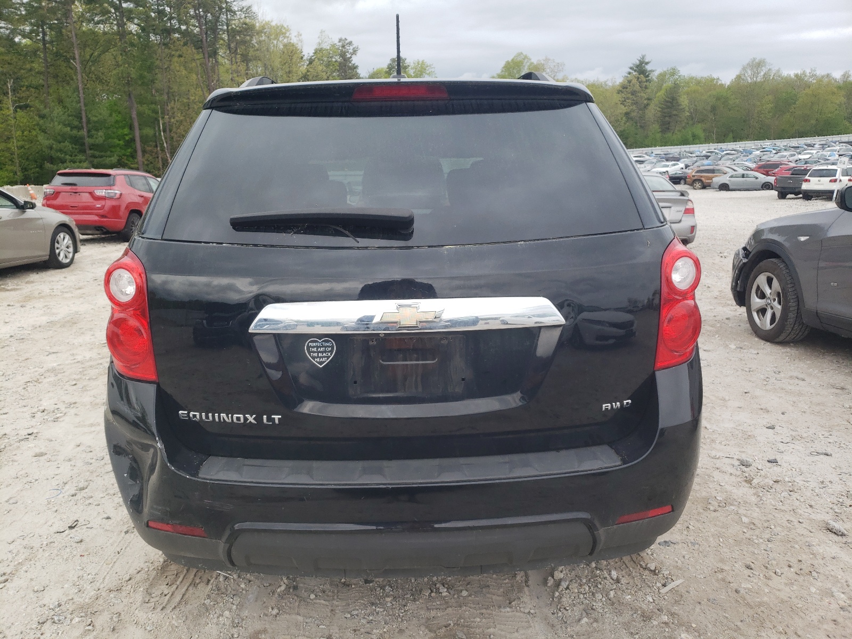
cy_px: 320
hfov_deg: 67.3
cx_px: 426
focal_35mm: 26
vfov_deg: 53.1
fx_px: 640
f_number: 1.5
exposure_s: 1/1111
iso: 50
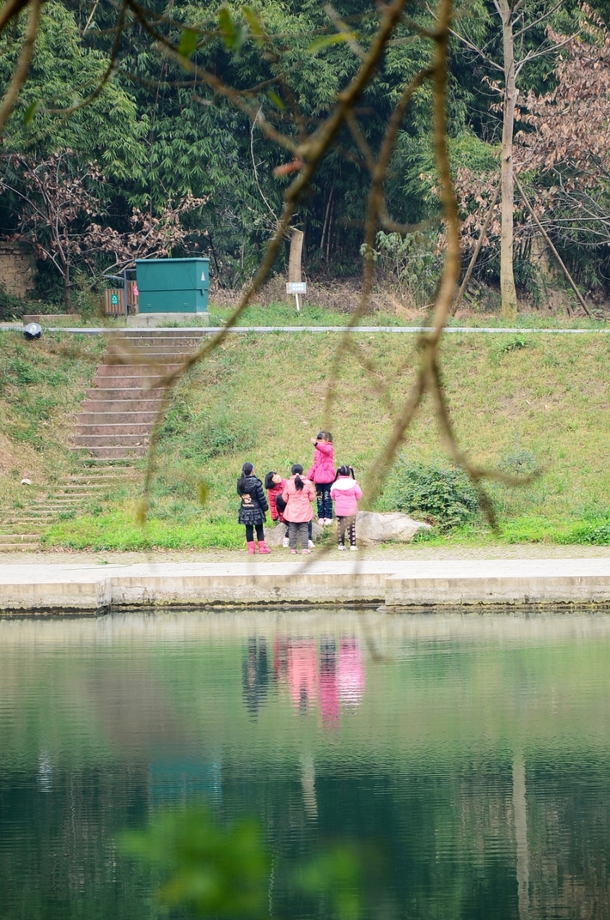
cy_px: 426
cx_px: 269
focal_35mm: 178
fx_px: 4533
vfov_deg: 11.6
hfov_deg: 7.7
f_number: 5.6
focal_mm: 105
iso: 100
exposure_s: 1/25
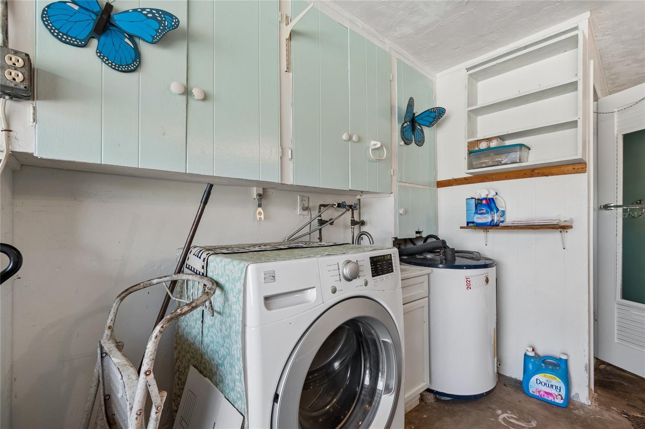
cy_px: 214
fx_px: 269
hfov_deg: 100.4
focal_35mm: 15
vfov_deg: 77.3
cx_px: 322
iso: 100
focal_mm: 10
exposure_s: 1/5
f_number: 7.1
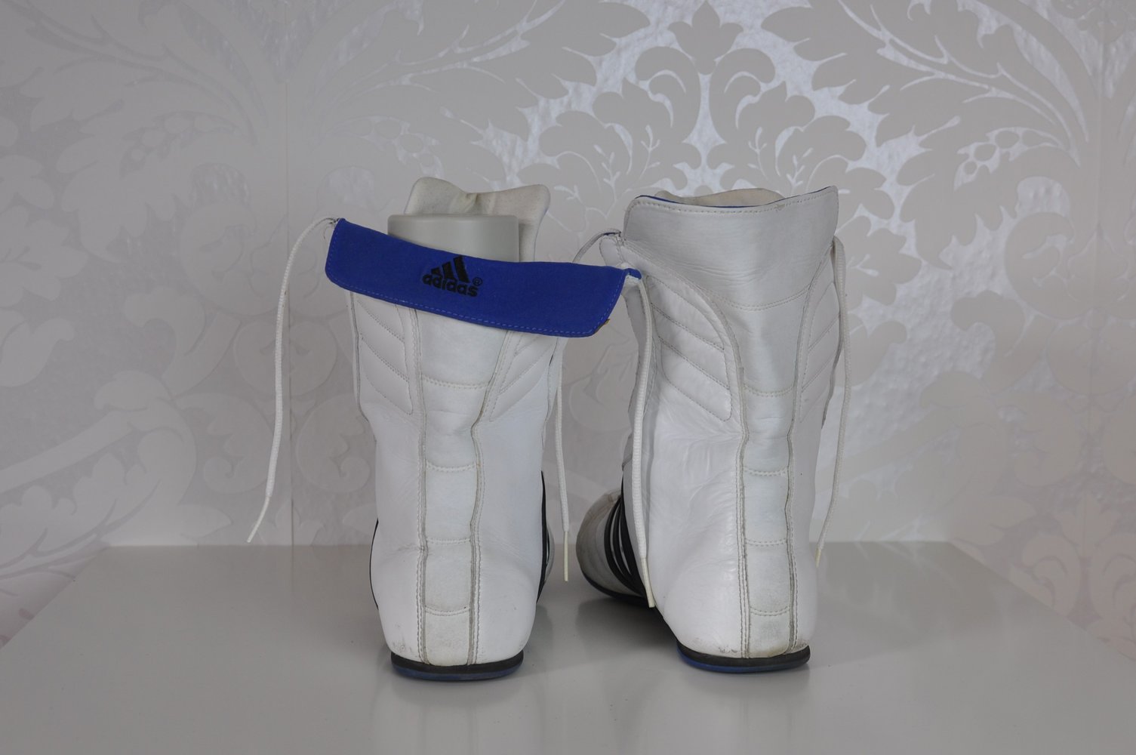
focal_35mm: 39
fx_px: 1229
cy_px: 378
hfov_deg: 49.6
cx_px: 568
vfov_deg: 34.1
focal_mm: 26
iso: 200
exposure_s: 1/40
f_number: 6.3
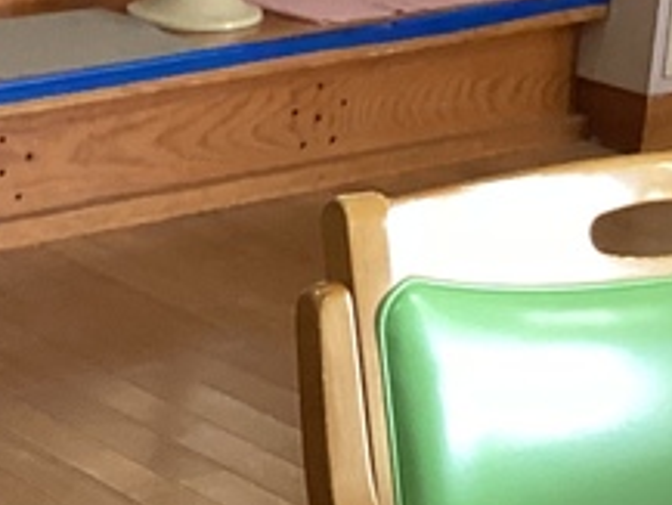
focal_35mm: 143
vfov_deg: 10.4
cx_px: -331
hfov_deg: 13.1
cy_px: 375
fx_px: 2778
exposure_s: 1/60
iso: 200
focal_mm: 3.3
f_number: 2.4
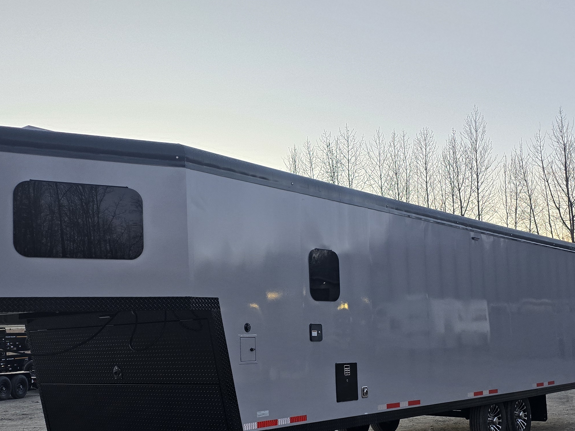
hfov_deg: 41.1
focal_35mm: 46
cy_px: 276
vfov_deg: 31.3
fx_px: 764
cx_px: 241
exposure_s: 1/120
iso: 160
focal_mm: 6.3
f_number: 1.7
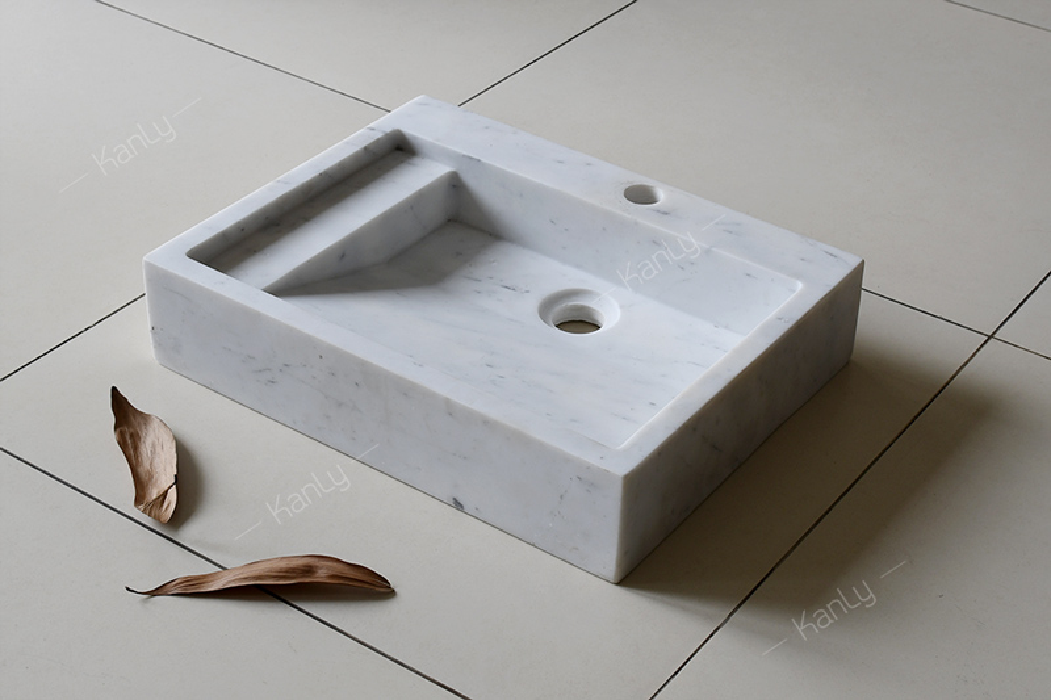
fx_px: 1255
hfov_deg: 45.4
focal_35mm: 43
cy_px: 350
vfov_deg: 31.2
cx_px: 526
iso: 125
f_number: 6.3
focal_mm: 29
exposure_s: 1/30
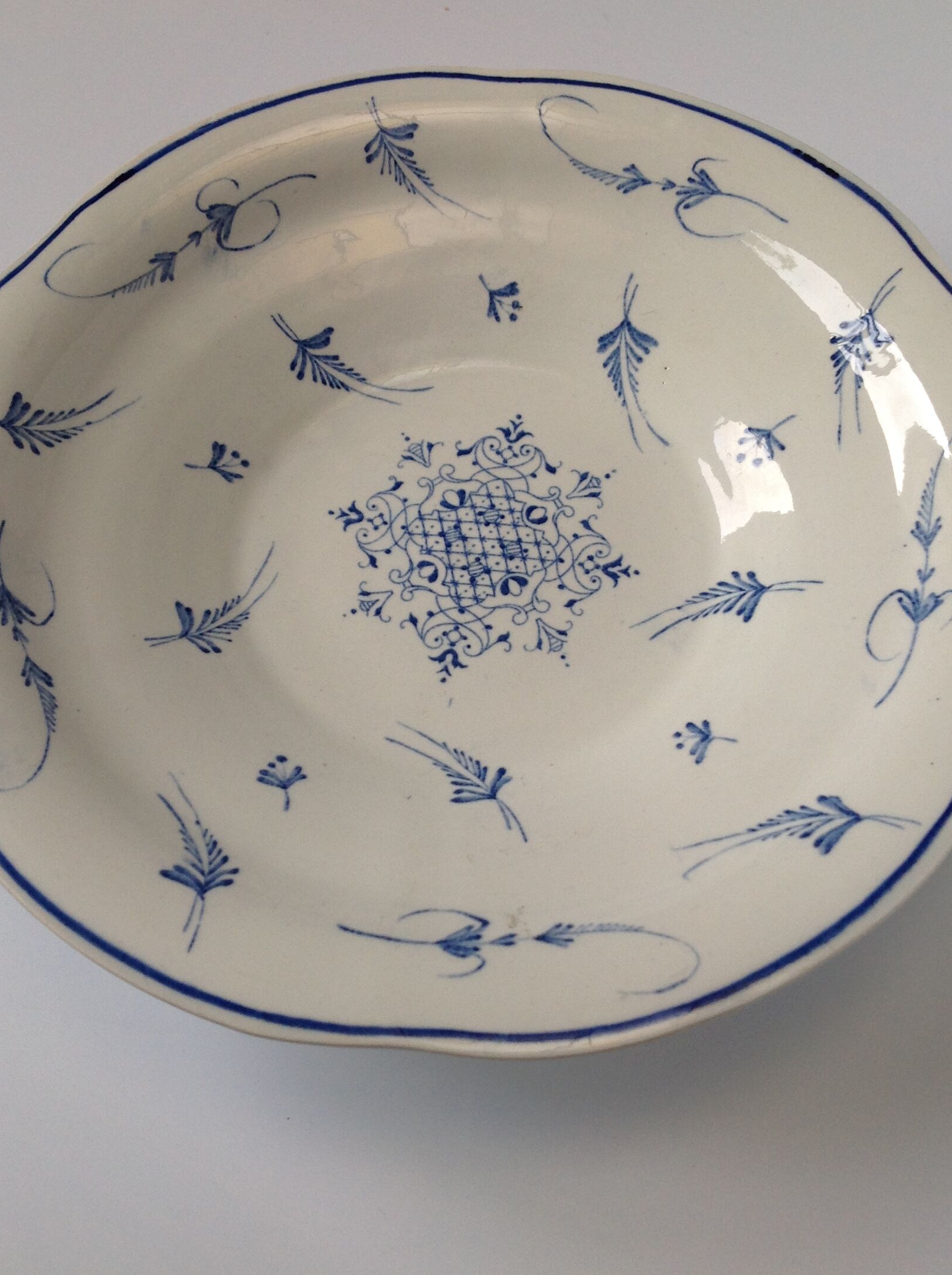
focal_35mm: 42
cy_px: 644
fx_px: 1544
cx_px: 475
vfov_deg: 44.9
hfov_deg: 34.3
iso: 50
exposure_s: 1/60
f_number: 2.4
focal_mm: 4.28
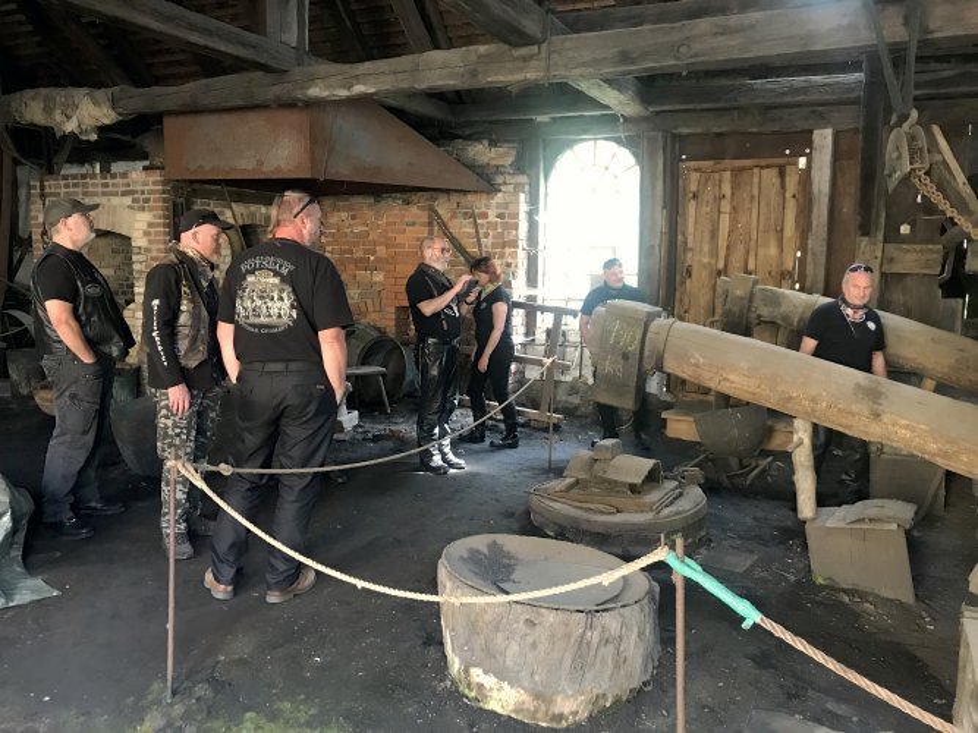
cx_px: 489
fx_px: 791
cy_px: 366
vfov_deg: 49.7
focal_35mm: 28
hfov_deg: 63.5
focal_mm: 3.99
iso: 100
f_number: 1.8
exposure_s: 1/17
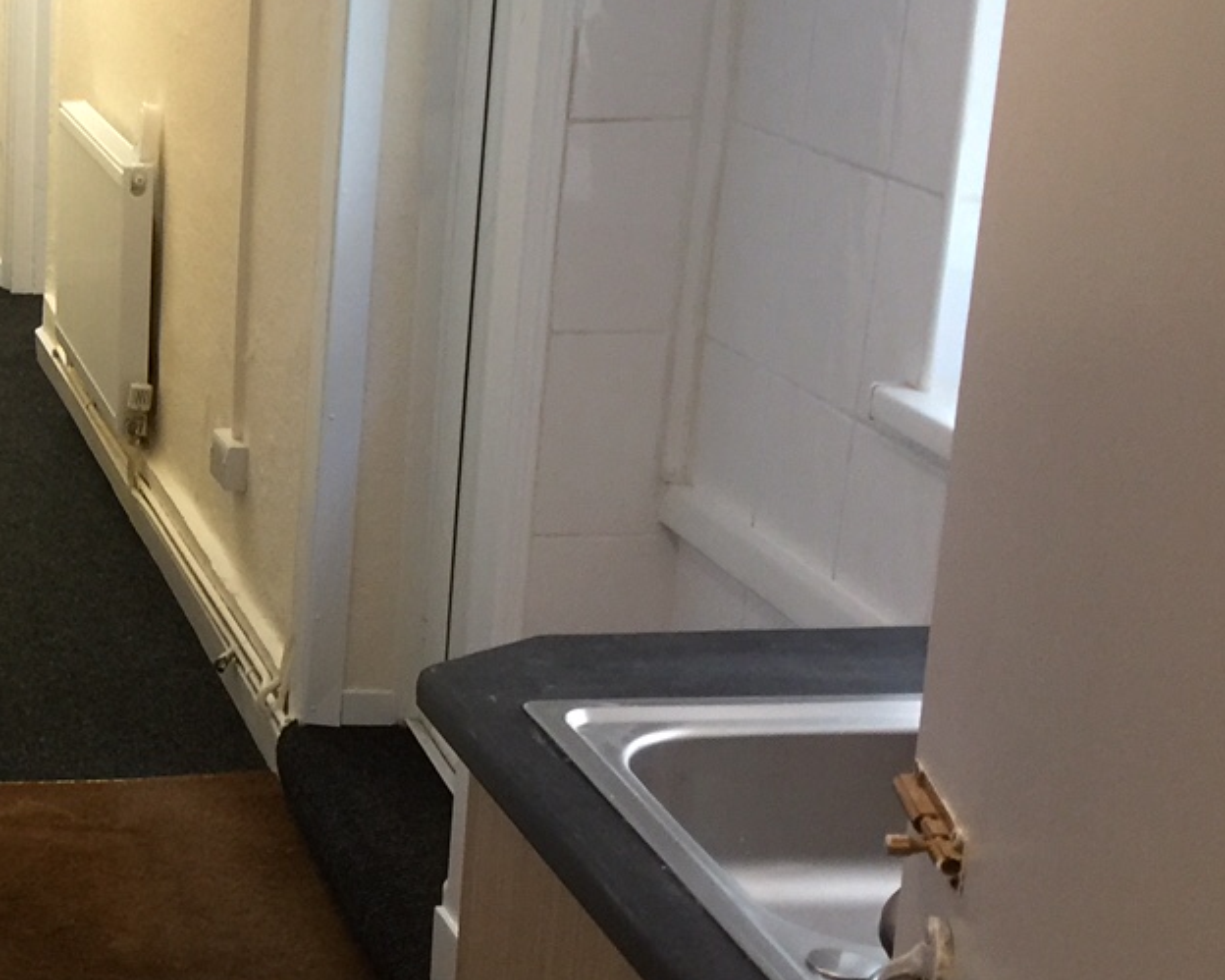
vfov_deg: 20.7
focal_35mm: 74
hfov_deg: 23.2
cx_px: -302
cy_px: 568
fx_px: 2682
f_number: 2.2
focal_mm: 4.15
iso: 80
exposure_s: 1/17
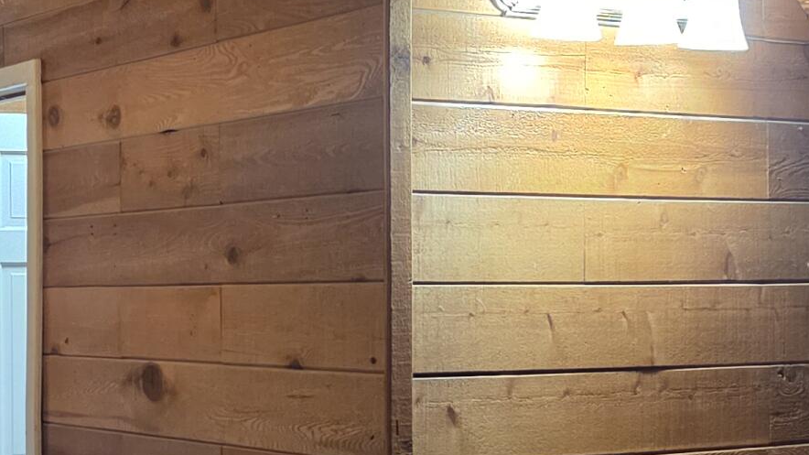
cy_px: 319
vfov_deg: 14.2
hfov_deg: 24.7
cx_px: 200
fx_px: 1823
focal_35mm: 85
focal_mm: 5.4
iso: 640
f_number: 1.8
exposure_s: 1/120
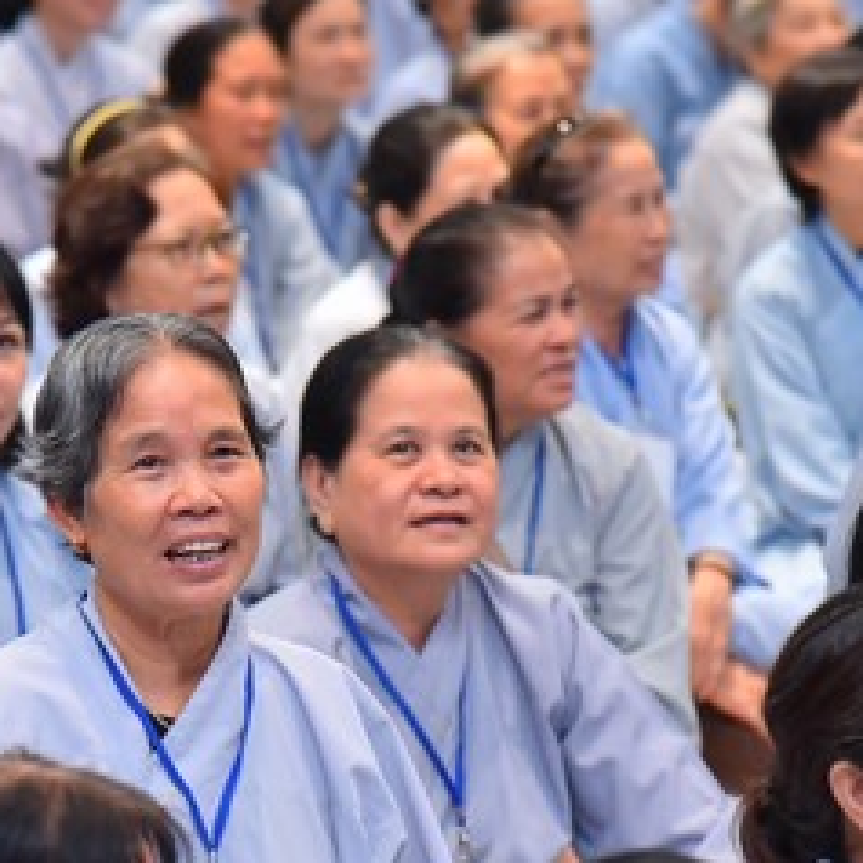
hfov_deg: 6.2
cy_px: 665
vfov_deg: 6.2
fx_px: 7898
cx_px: 211
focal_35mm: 280
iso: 1250
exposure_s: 1/100
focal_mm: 120
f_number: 4.5
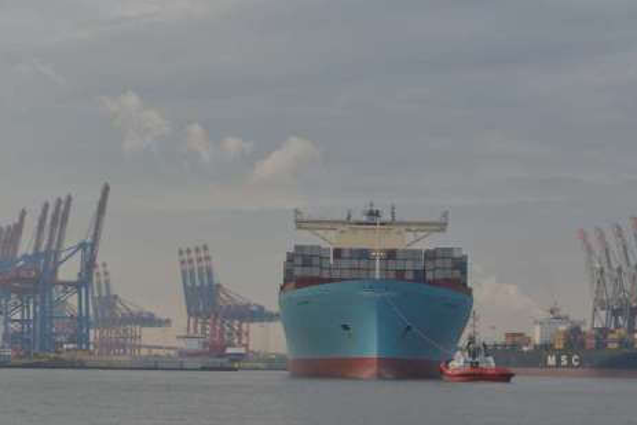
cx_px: 429
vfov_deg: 11.3
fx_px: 2142
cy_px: 276
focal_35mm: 121
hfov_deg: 16.9
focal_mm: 70
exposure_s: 1/80
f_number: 8
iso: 125
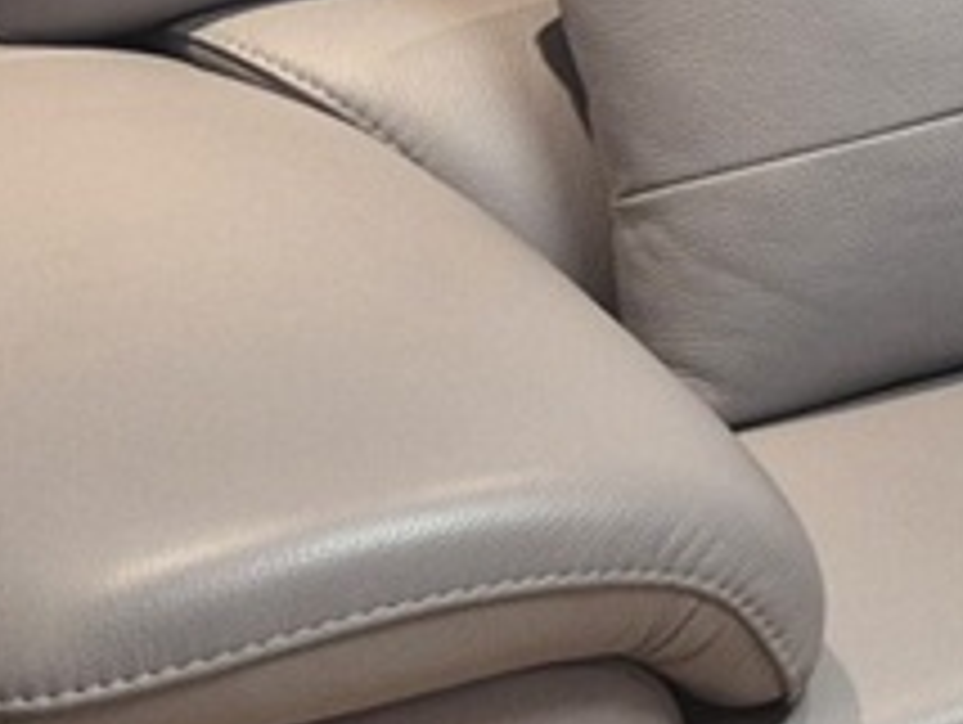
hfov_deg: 10.2
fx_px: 4484
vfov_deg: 9.0
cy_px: -375
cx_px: 2484
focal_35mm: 161
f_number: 1.8
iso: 80
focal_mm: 5.4
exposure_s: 1/60
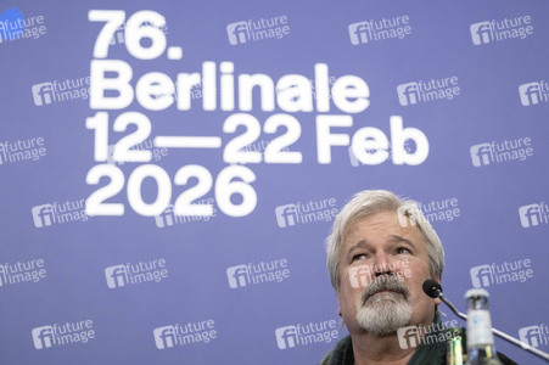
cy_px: 182
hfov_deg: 24.2
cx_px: 274
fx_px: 1280
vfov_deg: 16.2
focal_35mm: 84
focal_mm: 56.3
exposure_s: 1/640
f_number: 2.8
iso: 2000
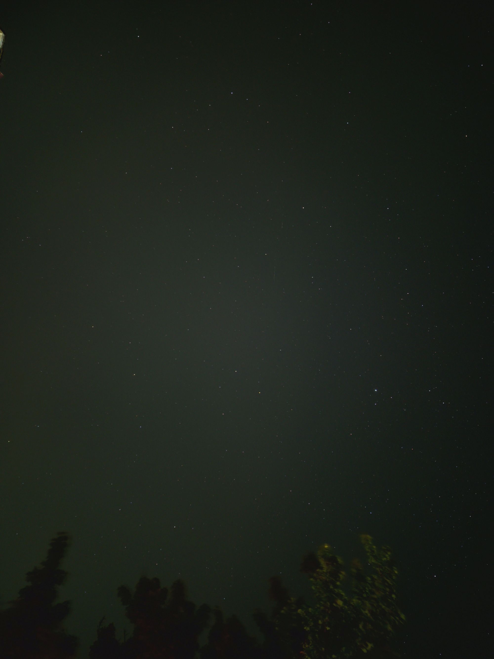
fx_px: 438
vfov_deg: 73.9
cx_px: 247
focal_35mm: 23
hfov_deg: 58.9
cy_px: 330
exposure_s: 4.94
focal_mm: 5.4
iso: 400
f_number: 1.8
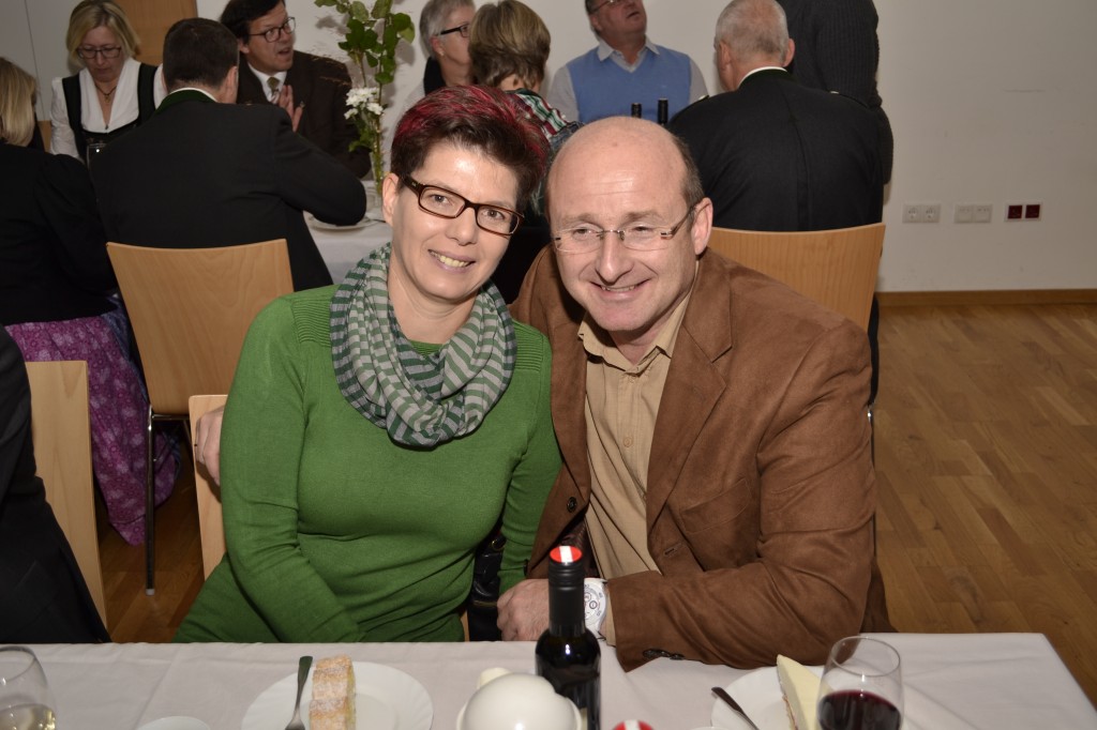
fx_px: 1097
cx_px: 548
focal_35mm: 36
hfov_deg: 53.1
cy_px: 365
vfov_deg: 36.8
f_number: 4
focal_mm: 24
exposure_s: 1/200
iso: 100
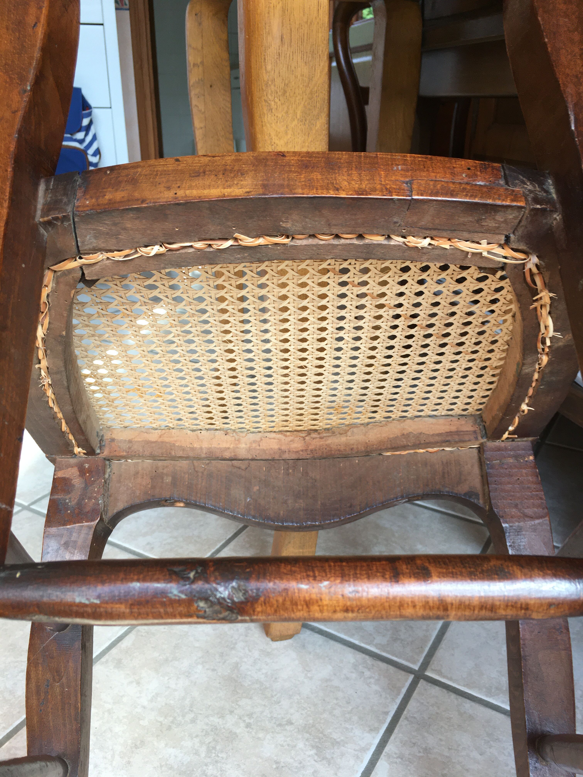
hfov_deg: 48.2
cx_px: 292
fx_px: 651
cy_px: 388
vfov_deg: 61.7
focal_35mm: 29
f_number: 2.2
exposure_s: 1/100
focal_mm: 4.15
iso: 40
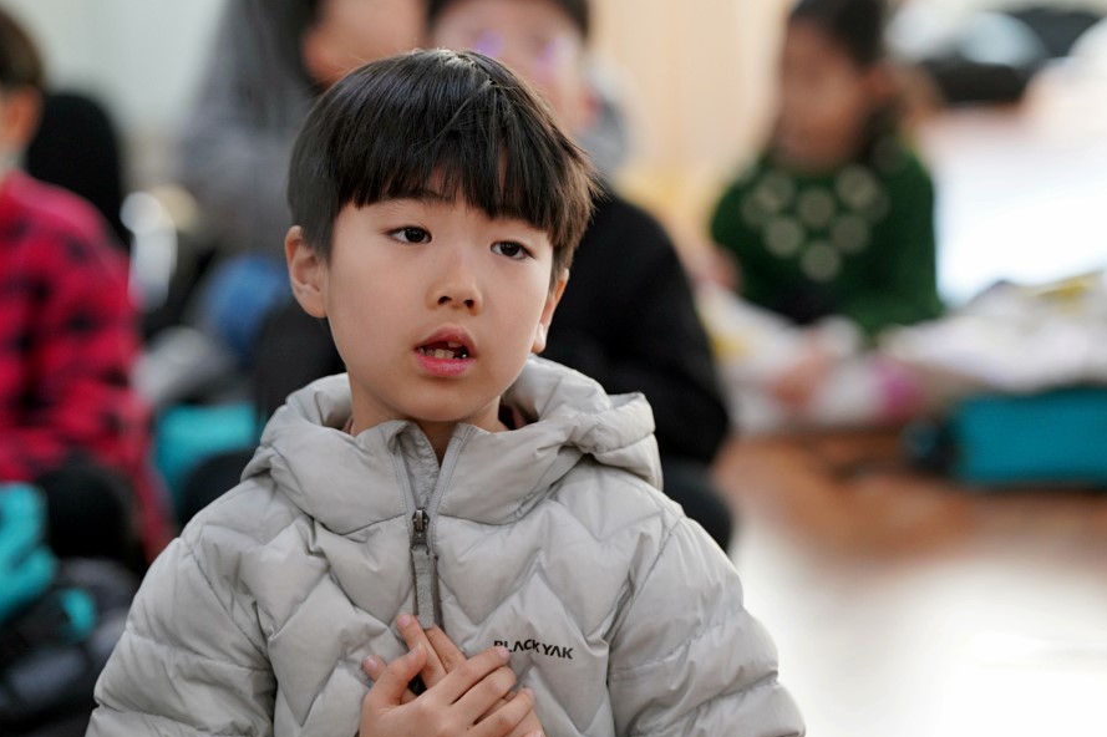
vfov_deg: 8.7
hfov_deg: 13.1
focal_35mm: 157
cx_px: 559
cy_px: 371
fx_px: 4826
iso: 1600
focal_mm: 155
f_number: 4
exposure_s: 1/160
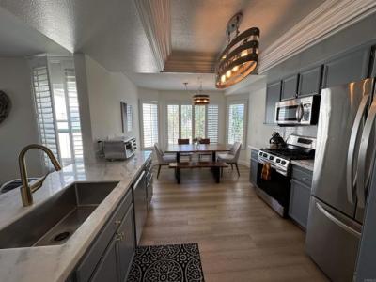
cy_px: 141
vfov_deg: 85.7
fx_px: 152
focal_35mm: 14
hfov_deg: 102.1
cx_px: 188
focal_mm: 2.22
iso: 64
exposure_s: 1/120
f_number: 2.2
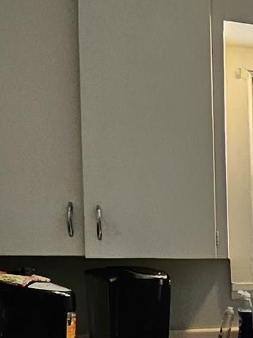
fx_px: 633
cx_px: 556
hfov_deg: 15.7
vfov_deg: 29.0
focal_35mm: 65
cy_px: 283
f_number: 2.2
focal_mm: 1.7
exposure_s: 1/60
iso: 125
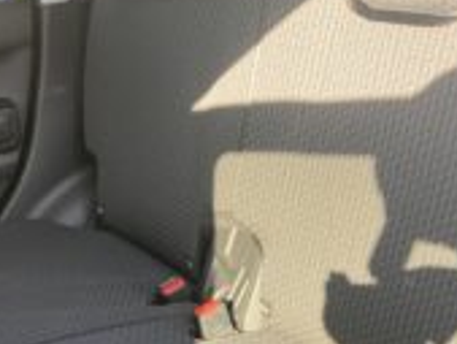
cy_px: 316
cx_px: 149
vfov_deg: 24.5
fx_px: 766
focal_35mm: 58
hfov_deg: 32.9
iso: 80
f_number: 1.8
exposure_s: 1/121
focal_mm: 3.99
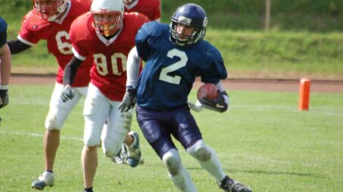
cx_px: 172
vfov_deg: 2.6
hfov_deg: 4.6
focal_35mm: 473
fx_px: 4299
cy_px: 93
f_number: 5.6
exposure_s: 1/800
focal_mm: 300
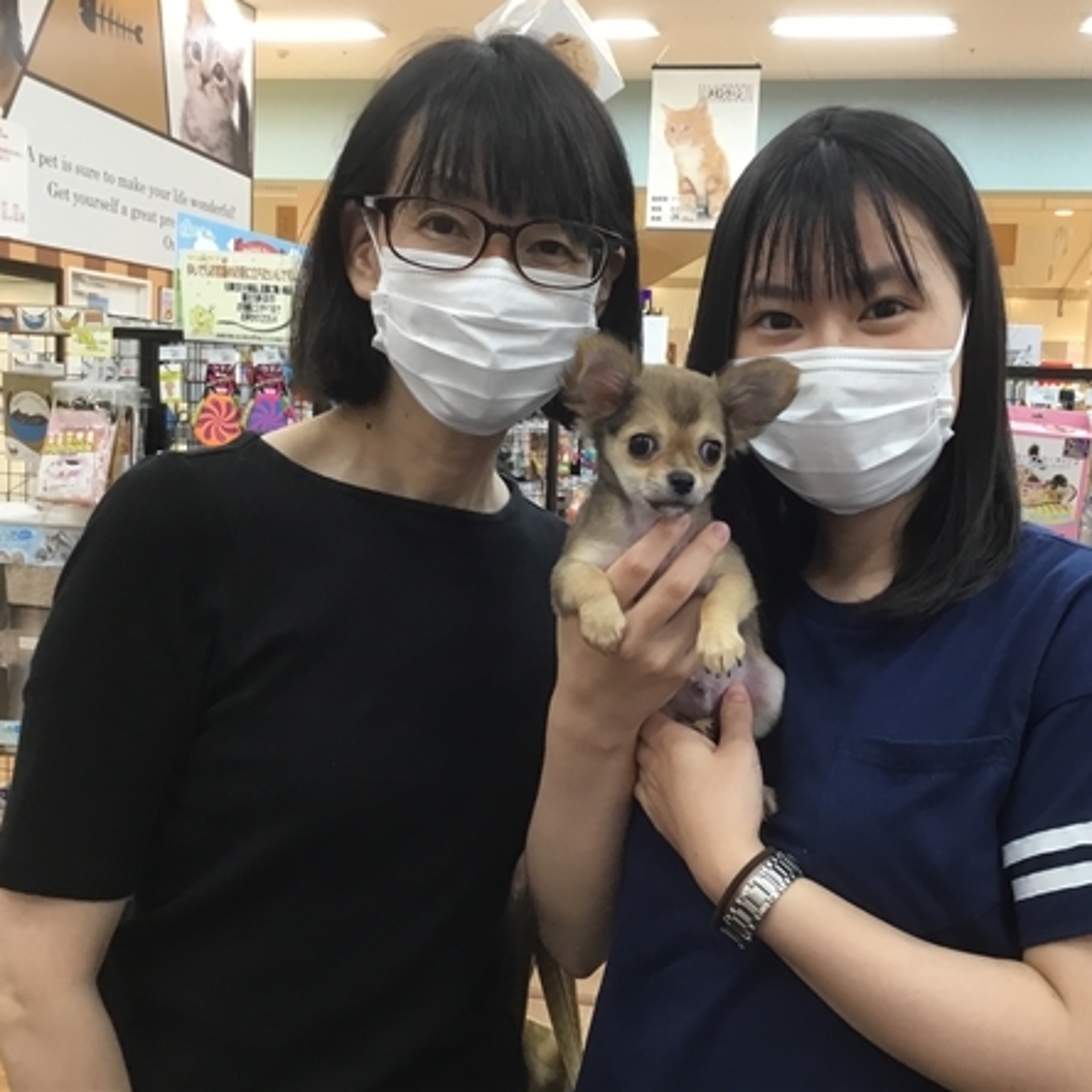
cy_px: 541
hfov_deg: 44.4
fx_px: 1321
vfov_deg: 44.9
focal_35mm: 37
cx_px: 708
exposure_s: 1/33
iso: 80
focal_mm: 3.3
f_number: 2.4
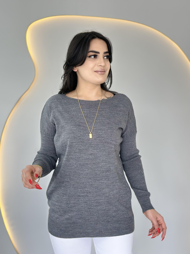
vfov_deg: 39.7
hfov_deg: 30.3
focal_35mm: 48
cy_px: 127
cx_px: 95
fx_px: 351
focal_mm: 6.86
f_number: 1.78
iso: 64
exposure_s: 1/134
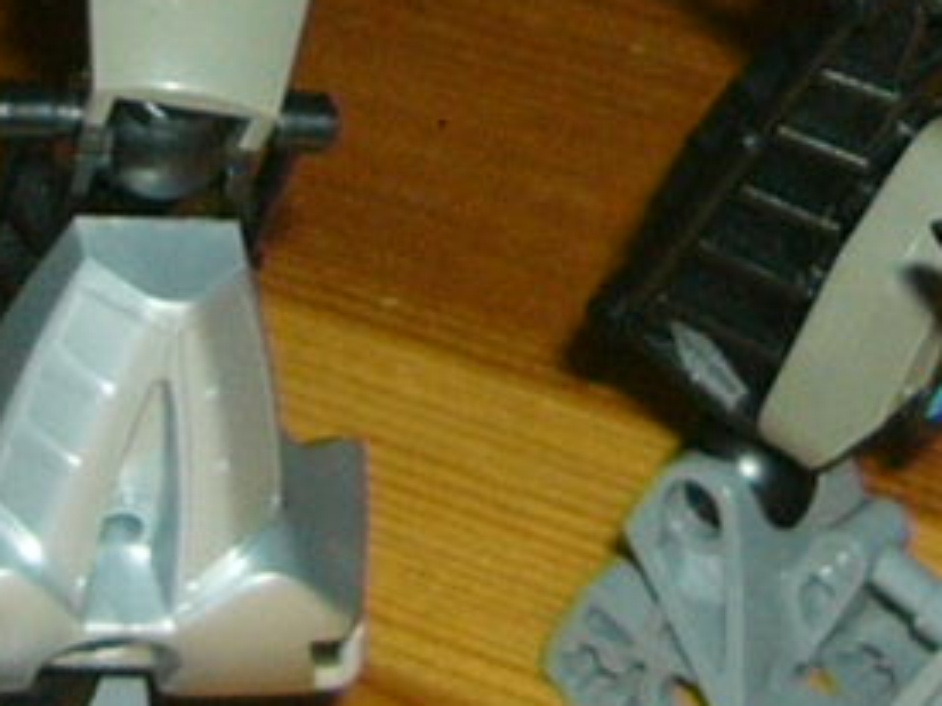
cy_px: -236
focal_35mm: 204
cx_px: 480
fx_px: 5549
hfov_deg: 9.7
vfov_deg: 7.2
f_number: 2.8
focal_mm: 5.8
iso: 100
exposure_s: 1/60
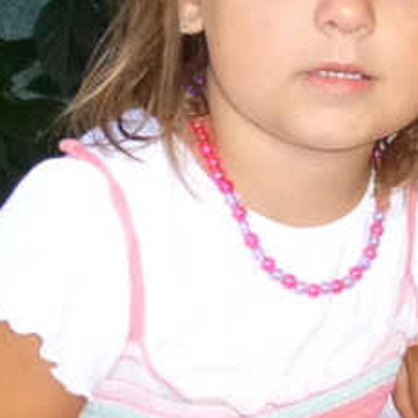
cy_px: 20
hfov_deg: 13.8
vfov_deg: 14.3
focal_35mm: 120
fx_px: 1639
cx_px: 585
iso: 400
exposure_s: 1/60
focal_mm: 6.9
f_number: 3.7
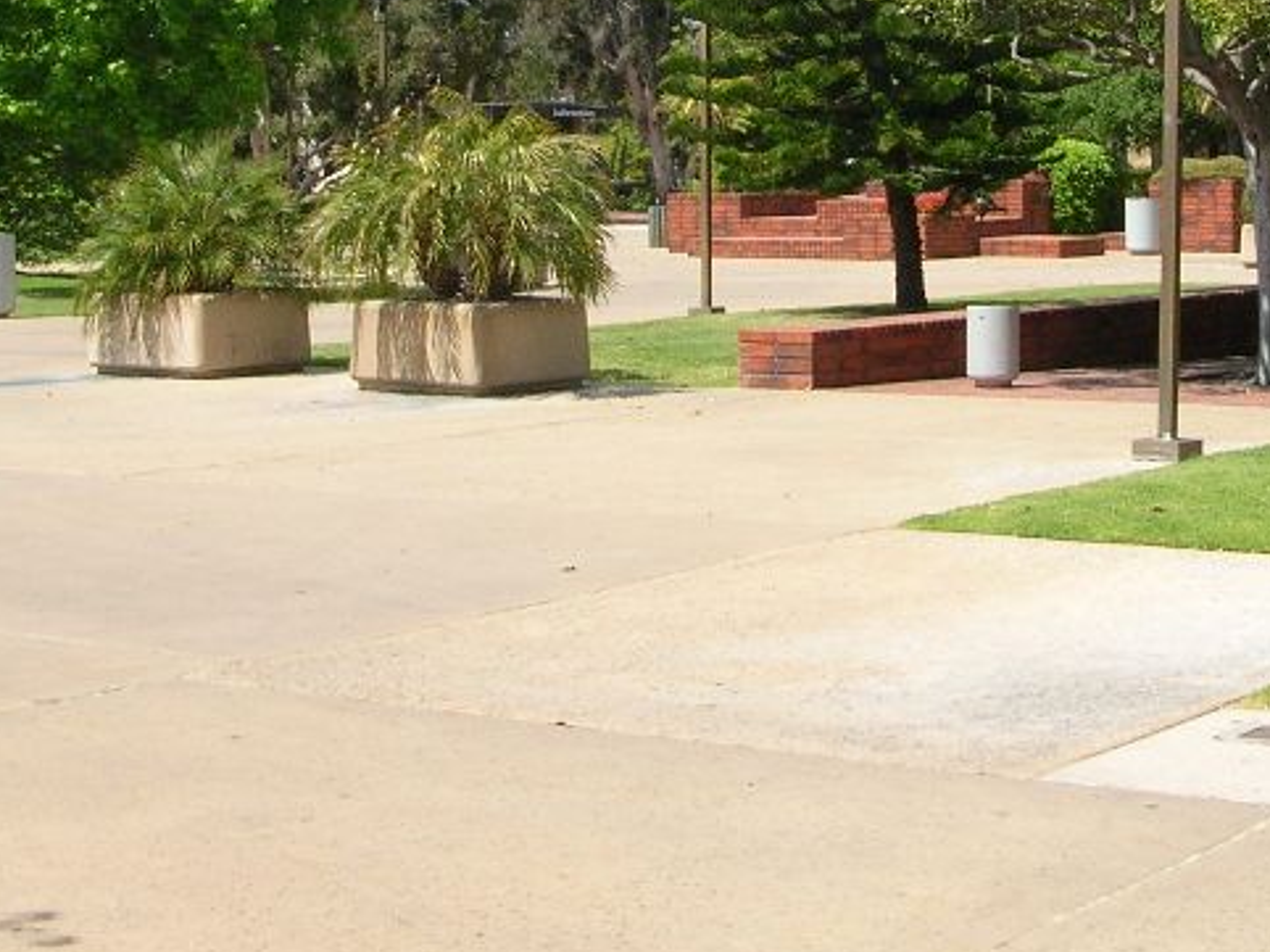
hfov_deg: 23.5
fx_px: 3044
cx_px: 812
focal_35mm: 83
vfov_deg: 17.3
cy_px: -11
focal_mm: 5.8
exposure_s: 1/227
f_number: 5.6
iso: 50
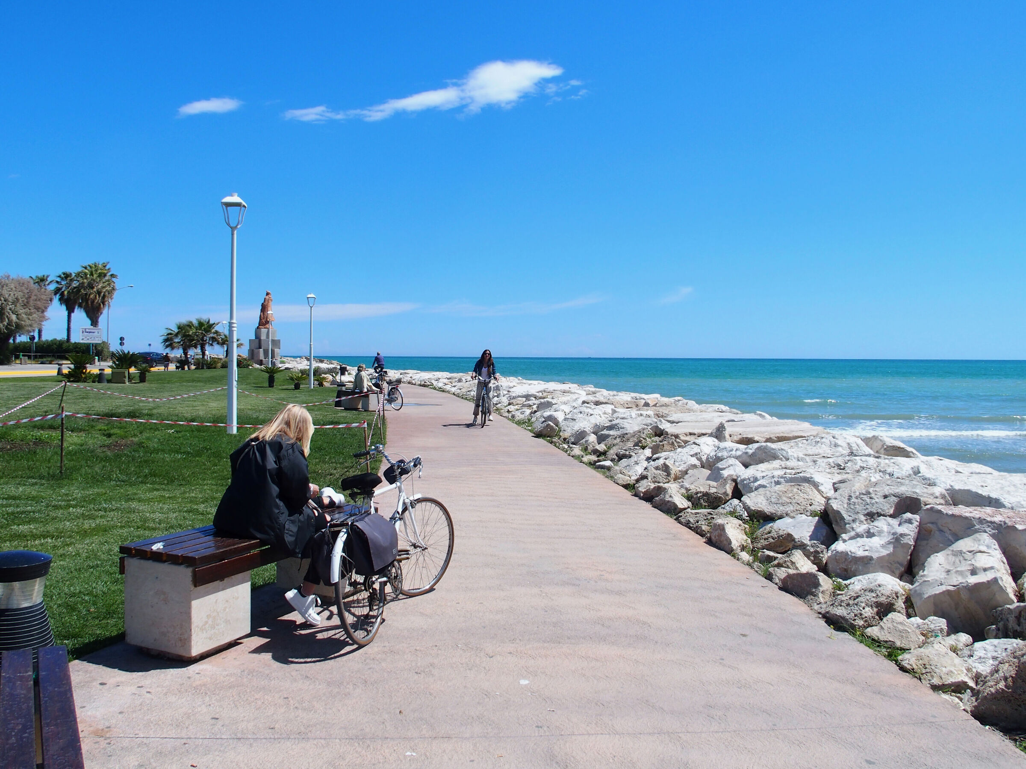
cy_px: 384
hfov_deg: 63.4
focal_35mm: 28
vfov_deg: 49.7
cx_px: 513
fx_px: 830
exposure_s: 1/640
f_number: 5.6
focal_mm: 6
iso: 100
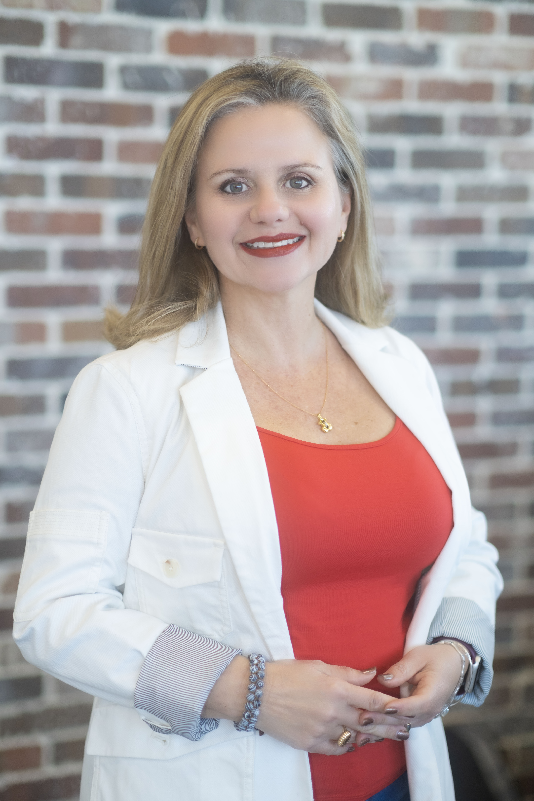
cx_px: 267
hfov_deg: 16.3
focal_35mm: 84
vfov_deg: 24.2
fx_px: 1869
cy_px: 400
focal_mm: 56
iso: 200
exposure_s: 1/500
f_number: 1.4
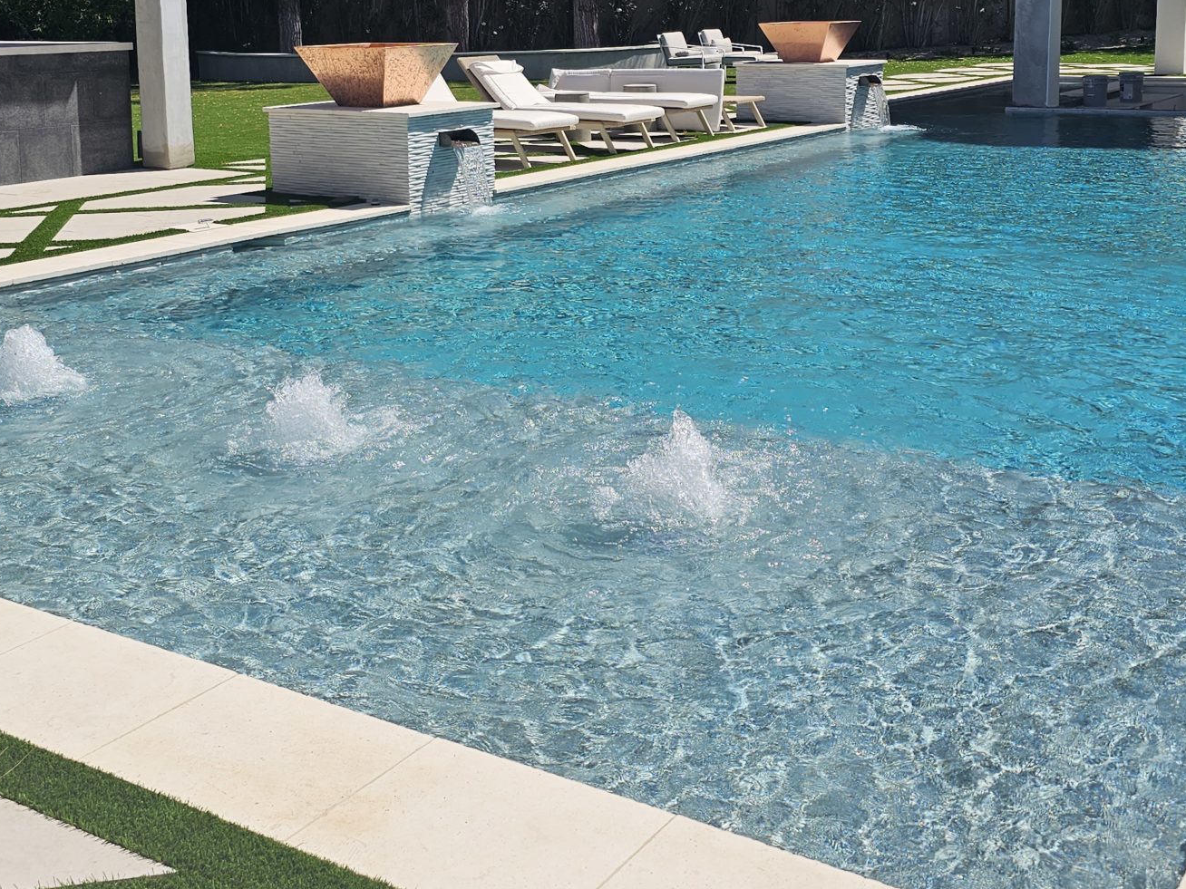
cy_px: 179
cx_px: 567
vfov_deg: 31.4
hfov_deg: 42.1
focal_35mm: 45
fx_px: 1542
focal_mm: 6.3
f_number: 1.7
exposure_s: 1/1311
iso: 10
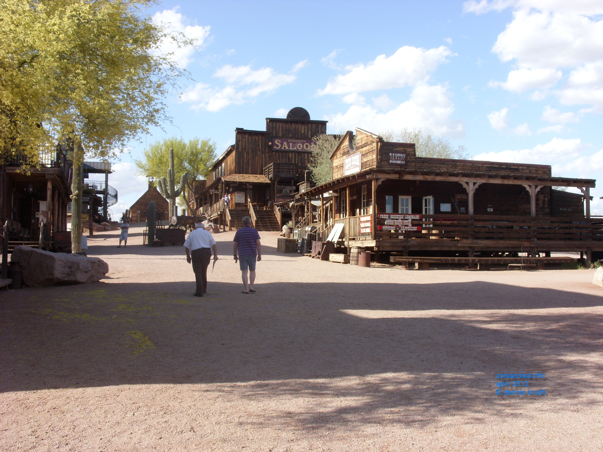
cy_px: 226
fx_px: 662
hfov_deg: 49.0
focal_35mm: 38
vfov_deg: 37.7
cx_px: 302
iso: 50
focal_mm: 6.3
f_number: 4.9
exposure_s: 1/228
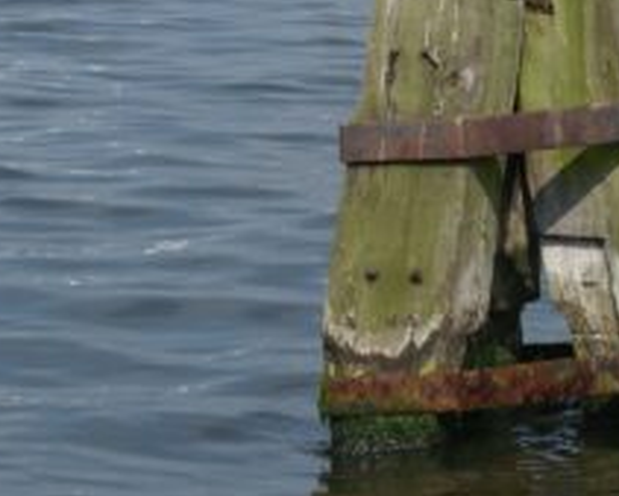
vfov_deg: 5.5
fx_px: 5150
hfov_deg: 6.9
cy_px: 12
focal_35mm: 281
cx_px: 552
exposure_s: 1/160
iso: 100
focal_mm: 70
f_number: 11
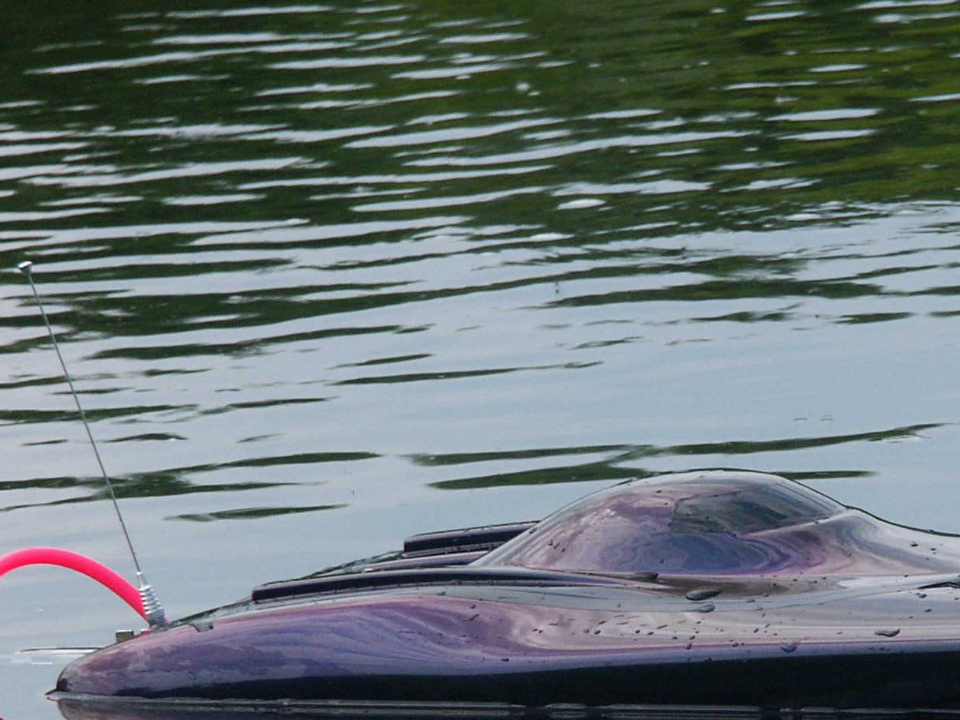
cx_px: 915
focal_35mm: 419
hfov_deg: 4.7
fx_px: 11620
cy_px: 600
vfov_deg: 3.5
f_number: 5.6
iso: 100
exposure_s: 1/500
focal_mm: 50.48
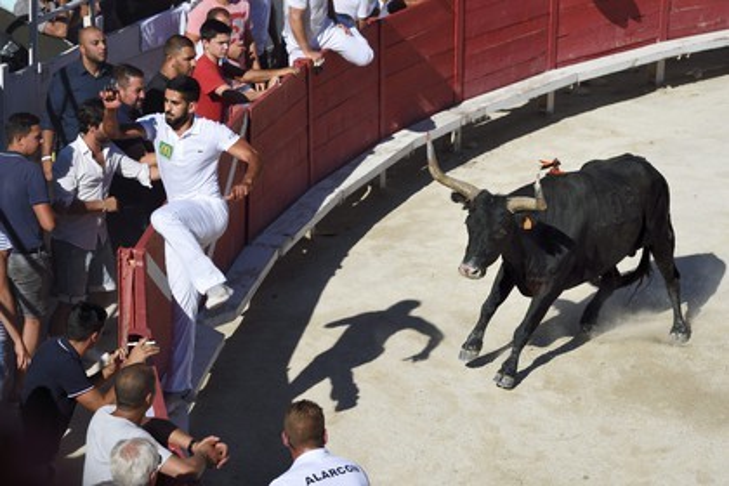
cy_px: 243
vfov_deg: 9.5
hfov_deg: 14.2
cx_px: 364
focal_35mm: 145
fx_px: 2936
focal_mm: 145
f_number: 8
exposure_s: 1/800
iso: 200
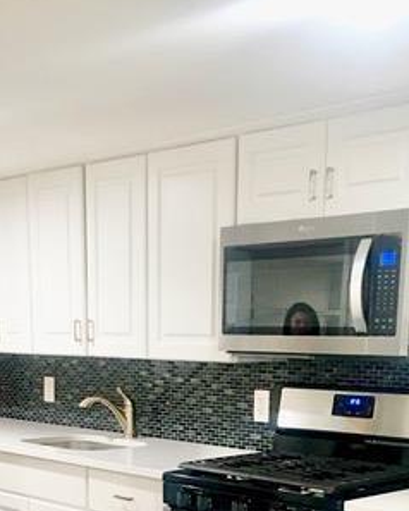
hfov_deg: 25.0
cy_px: 539
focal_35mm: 61
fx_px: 922
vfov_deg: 28.5
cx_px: 191
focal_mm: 4.15
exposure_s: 1/15
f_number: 2.2
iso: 80
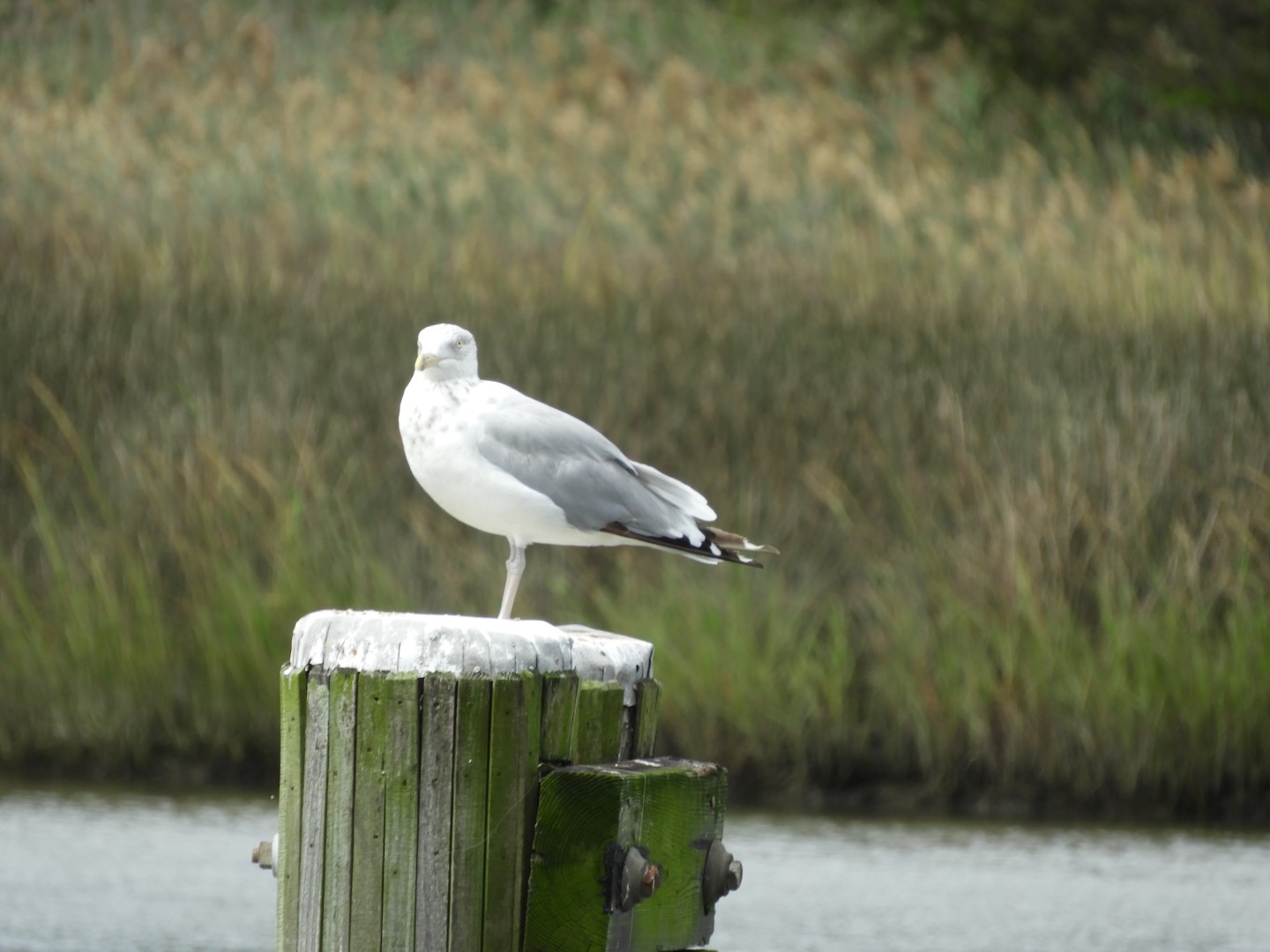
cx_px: 635
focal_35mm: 800
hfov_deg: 2.5
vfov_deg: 1.9
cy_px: 476
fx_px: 29351
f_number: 5.6
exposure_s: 1/250
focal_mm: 143.3
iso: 100
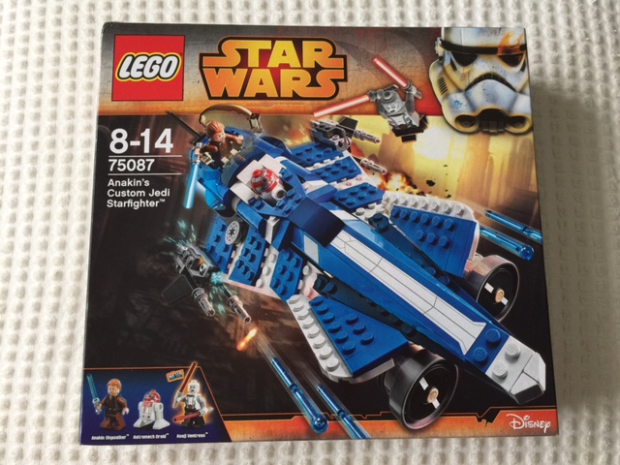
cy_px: 232
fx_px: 519
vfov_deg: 48.2
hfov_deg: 61.7
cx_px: 310
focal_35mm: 29
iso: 32
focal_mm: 4.15
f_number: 2.2
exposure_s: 1/30
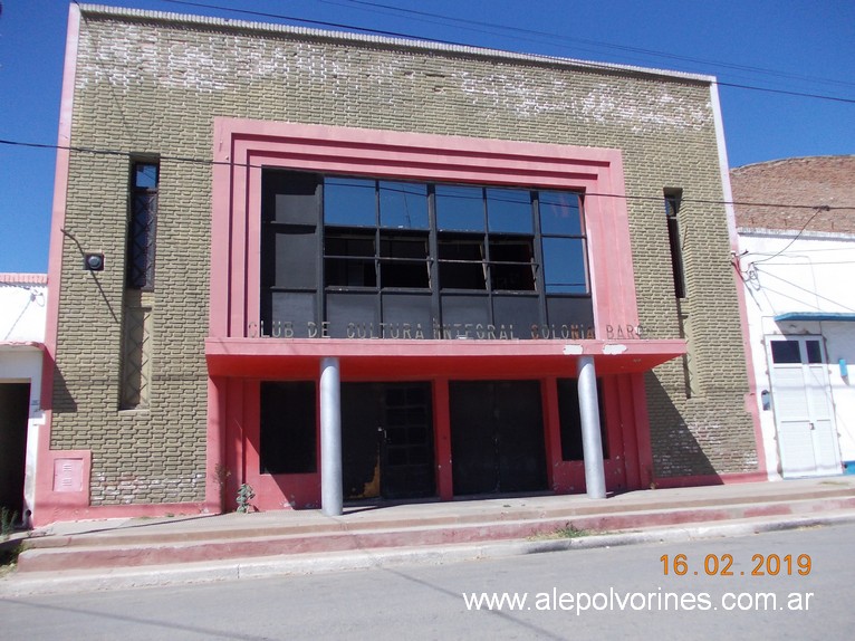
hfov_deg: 63.5
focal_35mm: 28
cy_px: 320
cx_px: 428
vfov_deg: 49.7
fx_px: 691
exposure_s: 1/320
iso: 80
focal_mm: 4
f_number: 5.4
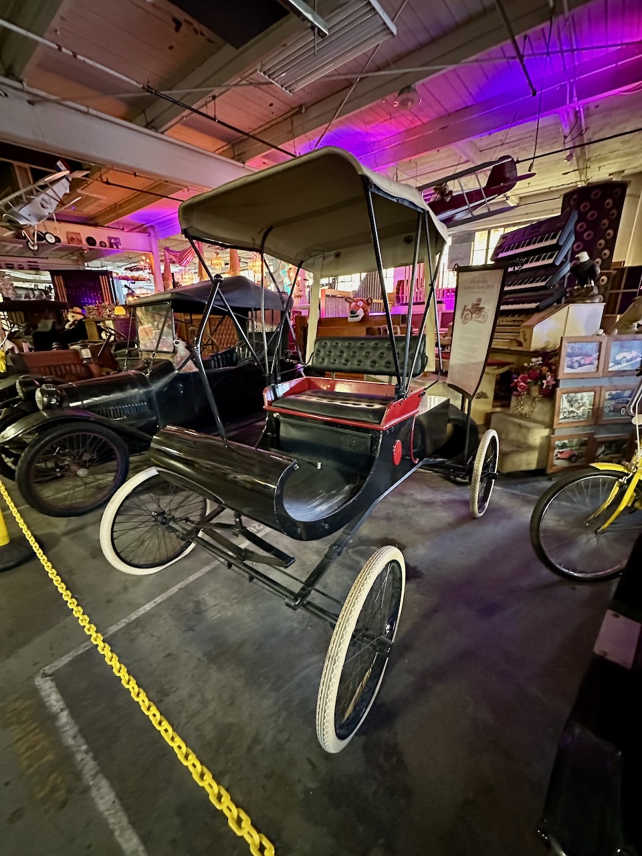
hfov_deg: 85.7
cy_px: 428
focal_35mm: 14
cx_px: 321
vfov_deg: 102.1
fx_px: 346
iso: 1600
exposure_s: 1/35
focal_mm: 2.22
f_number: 2.2
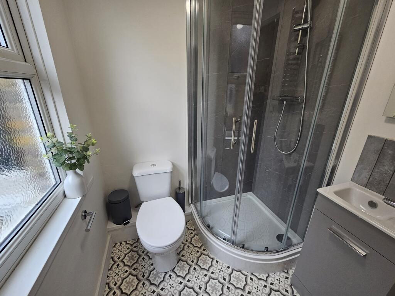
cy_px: 148
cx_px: 198
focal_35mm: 13
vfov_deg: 89.9
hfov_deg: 106.2
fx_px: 148
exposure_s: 1/190
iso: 160
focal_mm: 2.2
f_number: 2.2
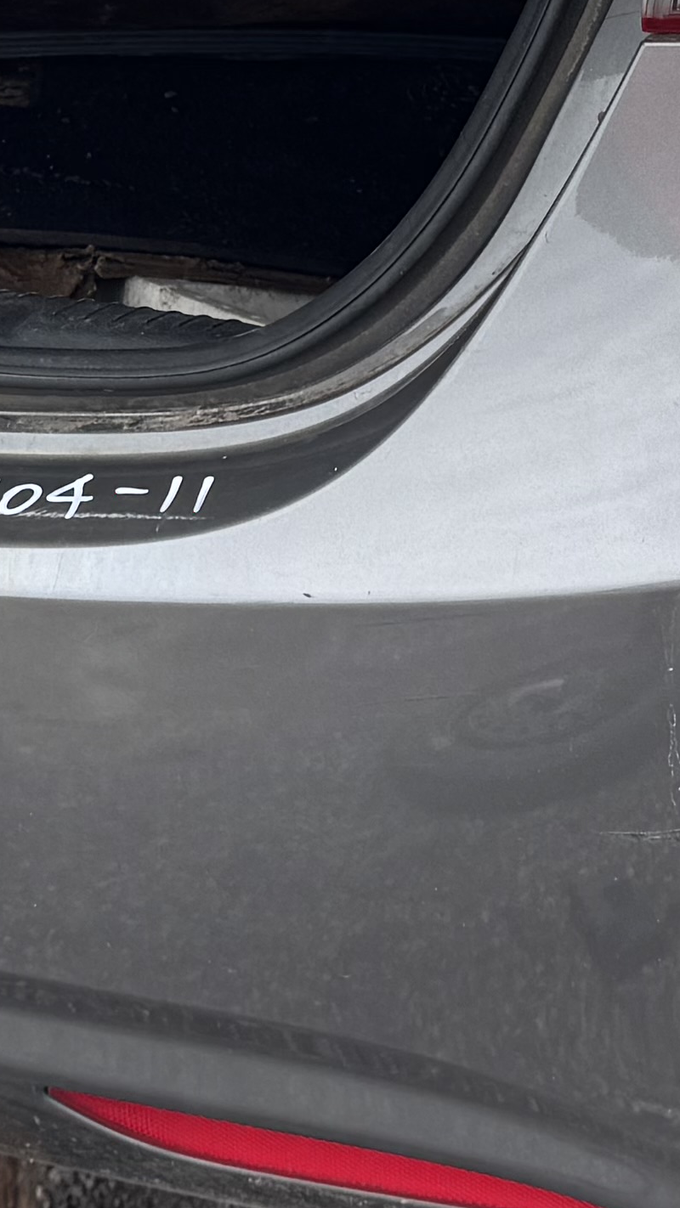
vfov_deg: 19.8
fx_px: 3365
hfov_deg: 11.5
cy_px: 15
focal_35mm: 105
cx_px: 363
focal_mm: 6.76
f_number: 1.78
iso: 80
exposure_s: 1/980
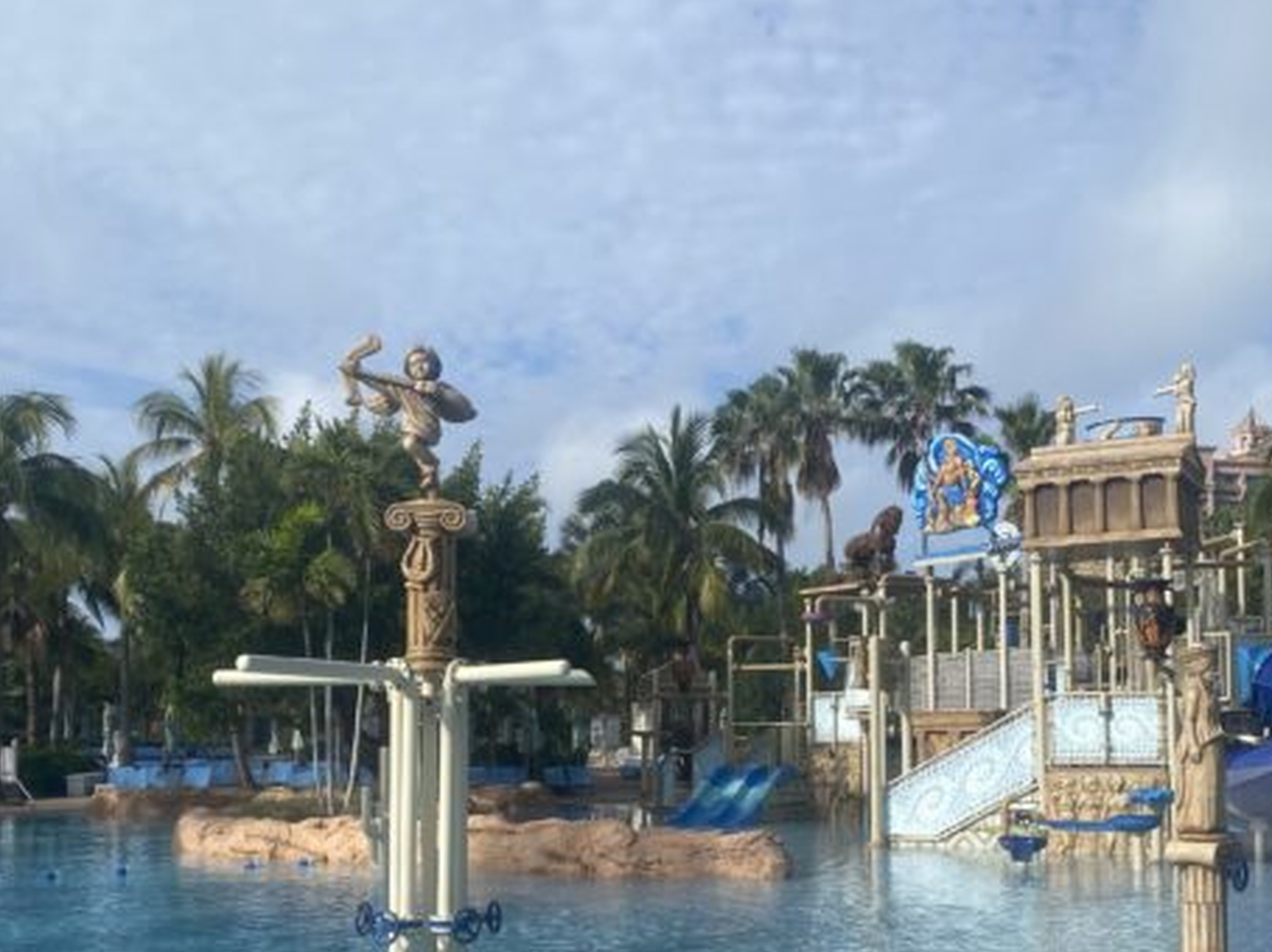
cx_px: 664
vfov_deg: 32.5
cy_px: 664
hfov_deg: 43.0
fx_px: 1616
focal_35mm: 44
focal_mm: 4.25
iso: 32
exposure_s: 1/3497
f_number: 1.8
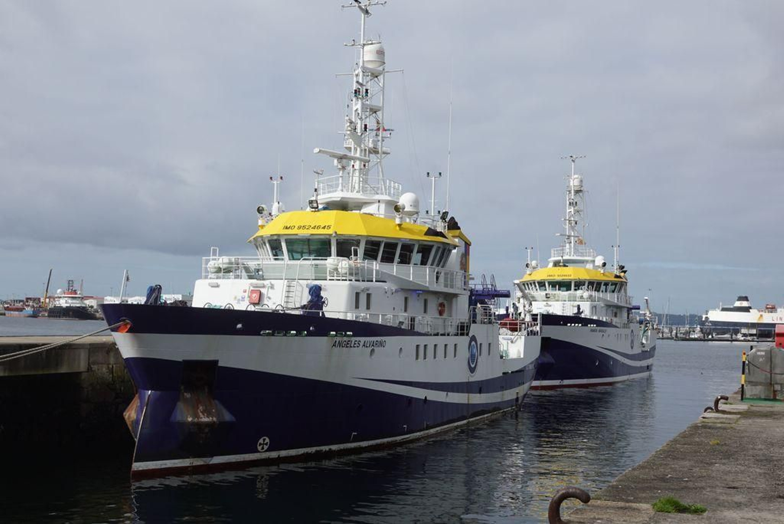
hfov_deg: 43.6
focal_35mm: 45
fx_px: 981
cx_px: 392
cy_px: 262
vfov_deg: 29.9
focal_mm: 30
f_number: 8
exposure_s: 1/500
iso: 200
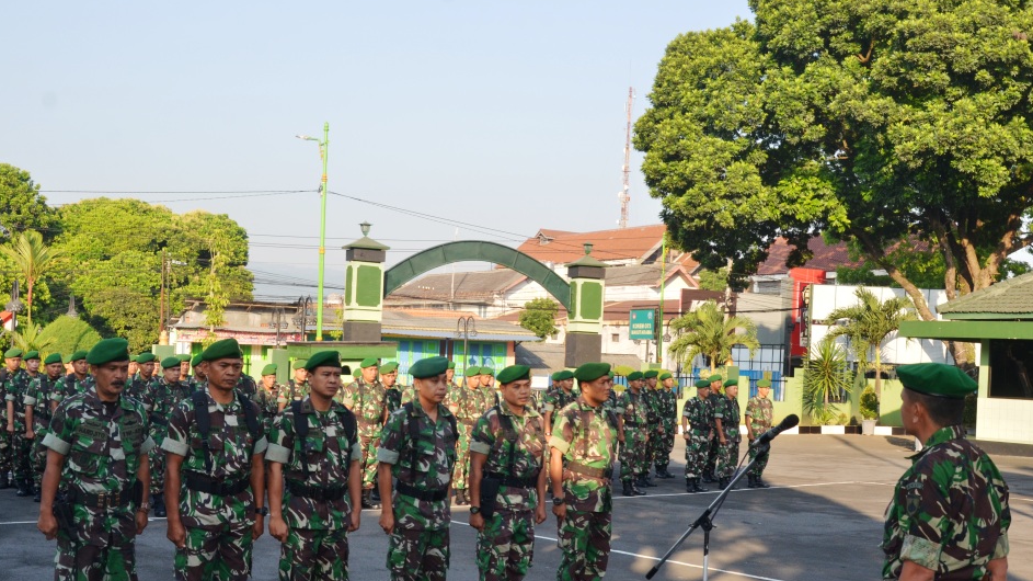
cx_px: 518
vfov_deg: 27.9
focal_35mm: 43
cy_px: 344
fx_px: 1166
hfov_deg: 47.8
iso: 400
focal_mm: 25
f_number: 9
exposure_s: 1/250
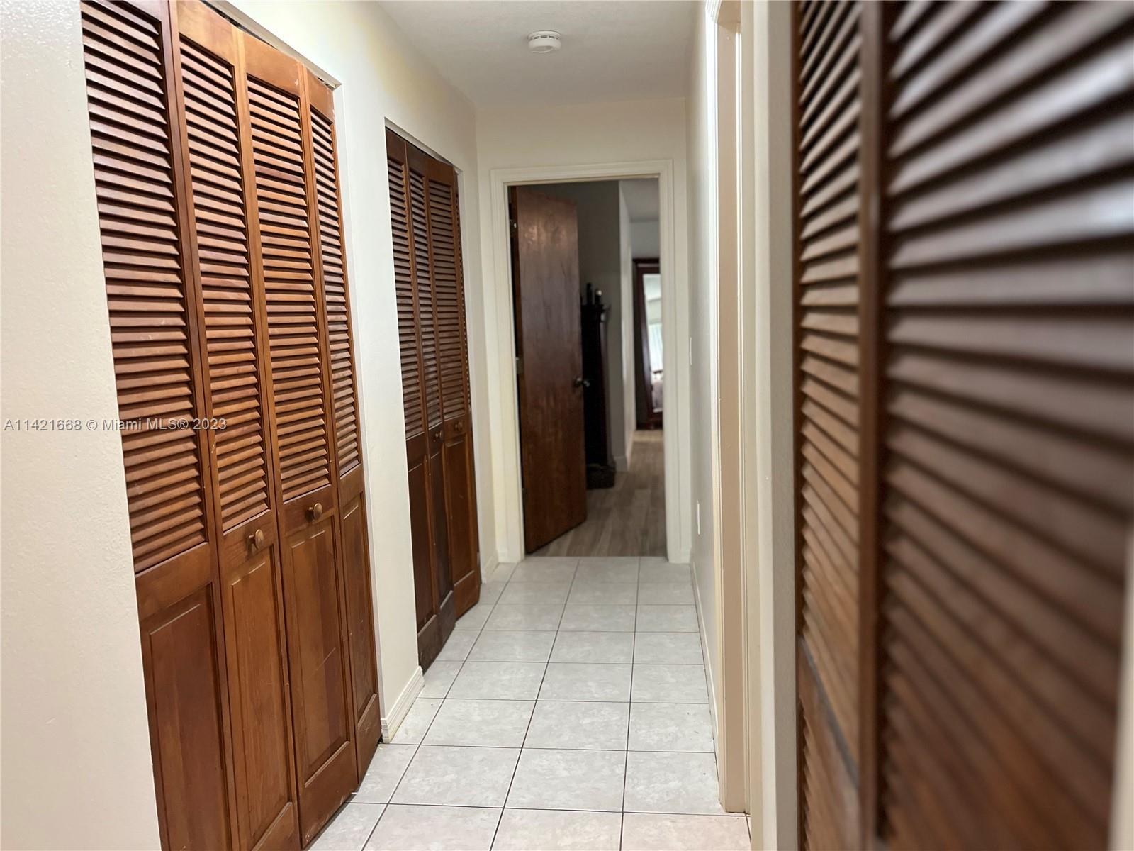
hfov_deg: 67.3
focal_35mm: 26
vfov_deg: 53.1
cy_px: 426
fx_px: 852
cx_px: 567
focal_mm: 5.1
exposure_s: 1/60
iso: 320
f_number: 1.6
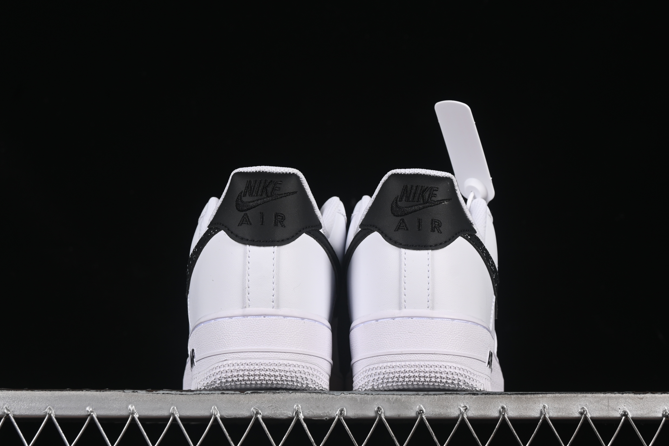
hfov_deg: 24.2
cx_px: 349
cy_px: 235
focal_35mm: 84
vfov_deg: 16.3
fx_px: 1561
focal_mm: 50
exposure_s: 1/100
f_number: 8
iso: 160
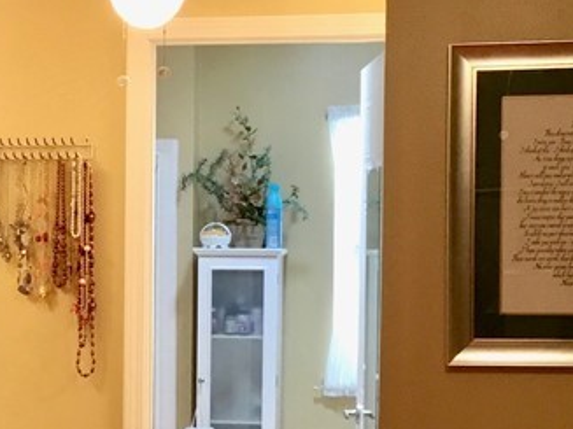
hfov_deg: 20.1
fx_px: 1605
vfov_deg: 15.2
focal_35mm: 97
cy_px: 329
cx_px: 173
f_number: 2.4
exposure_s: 1/30
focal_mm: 3.3
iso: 80
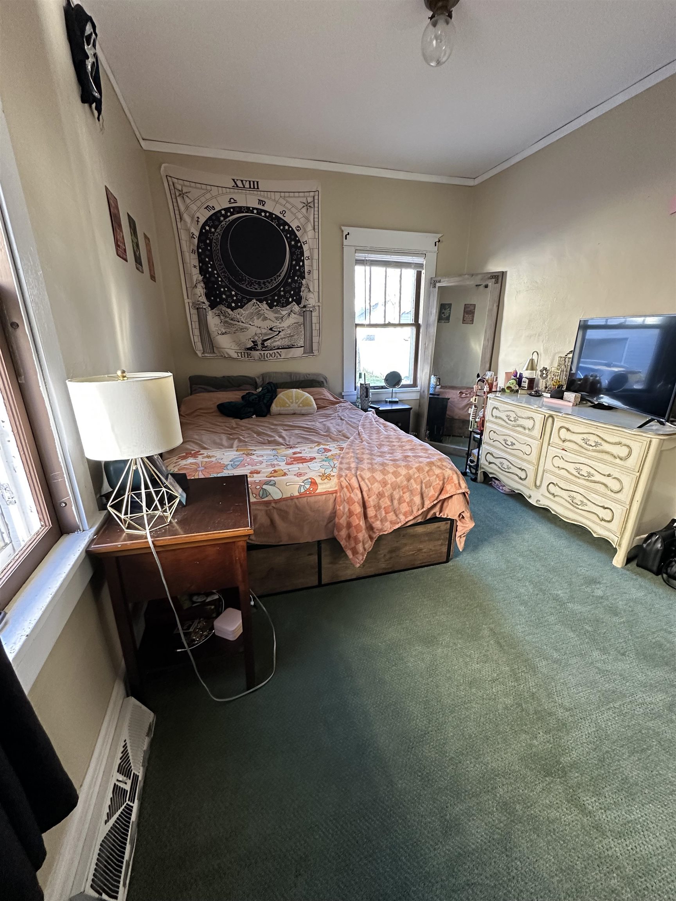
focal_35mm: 14
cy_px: 450
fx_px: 365
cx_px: 338
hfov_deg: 85.7
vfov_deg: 102.1
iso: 320
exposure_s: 1/60
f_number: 2.2
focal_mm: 2.22
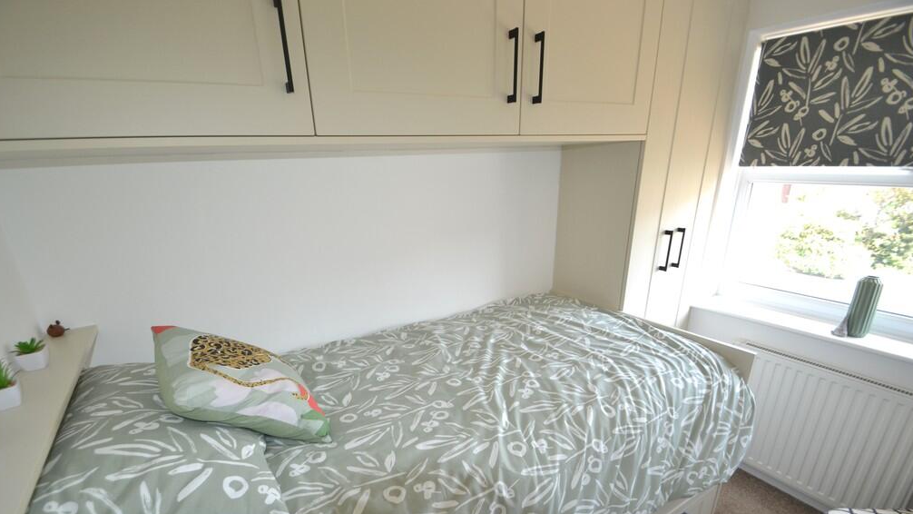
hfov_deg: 99.4
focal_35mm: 16
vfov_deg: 66.4
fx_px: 387
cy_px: 309
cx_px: 456
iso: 400
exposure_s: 1/60
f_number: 4
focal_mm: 10
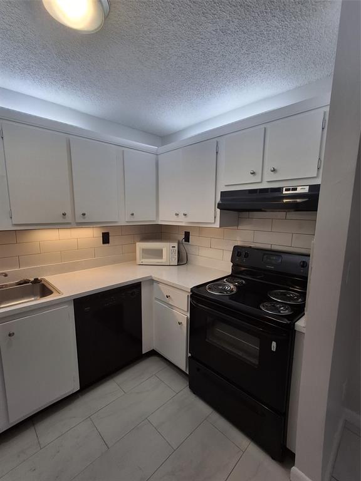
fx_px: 222
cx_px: 180
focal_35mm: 16
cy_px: 240
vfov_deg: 94.5
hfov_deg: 78.1
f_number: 2.2
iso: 50
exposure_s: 1/120
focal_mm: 1.64
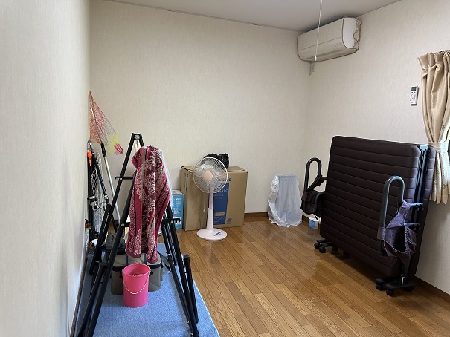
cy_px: 168
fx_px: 312
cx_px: 225
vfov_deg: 56.8
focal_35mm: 24
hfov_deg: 71.6
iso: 320
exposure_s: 1/60
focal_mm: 6.86
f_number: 1.78
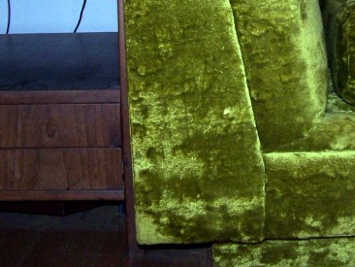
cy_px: 32
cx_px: 290
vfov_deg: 17.6
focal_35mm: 83
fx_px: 852
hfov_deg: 23.2
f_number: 2.8
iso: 140
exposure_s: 1/60
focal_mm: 6.3
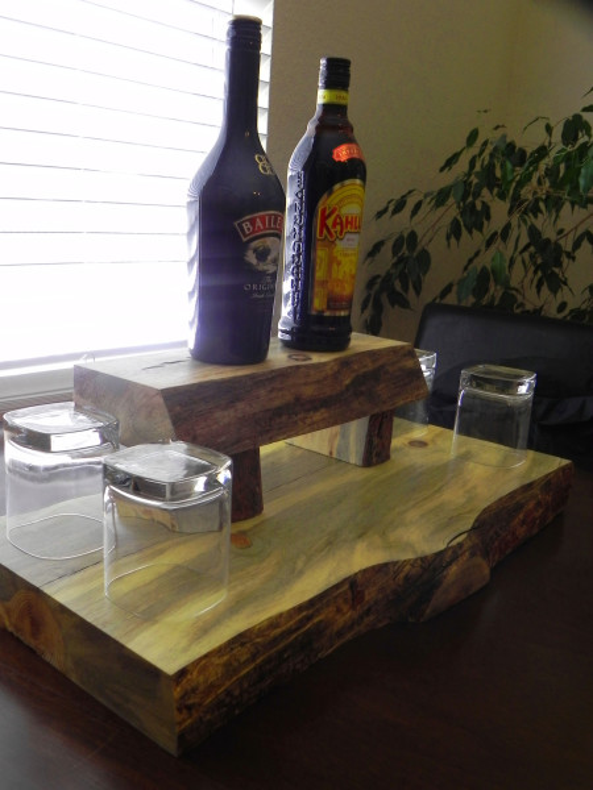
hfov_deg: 42.9
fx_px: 754
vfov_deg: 55.4
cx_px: 296
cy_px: 395
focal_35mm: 33
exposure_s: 1/67.7
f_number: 3.2
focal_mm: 5.9
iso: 160
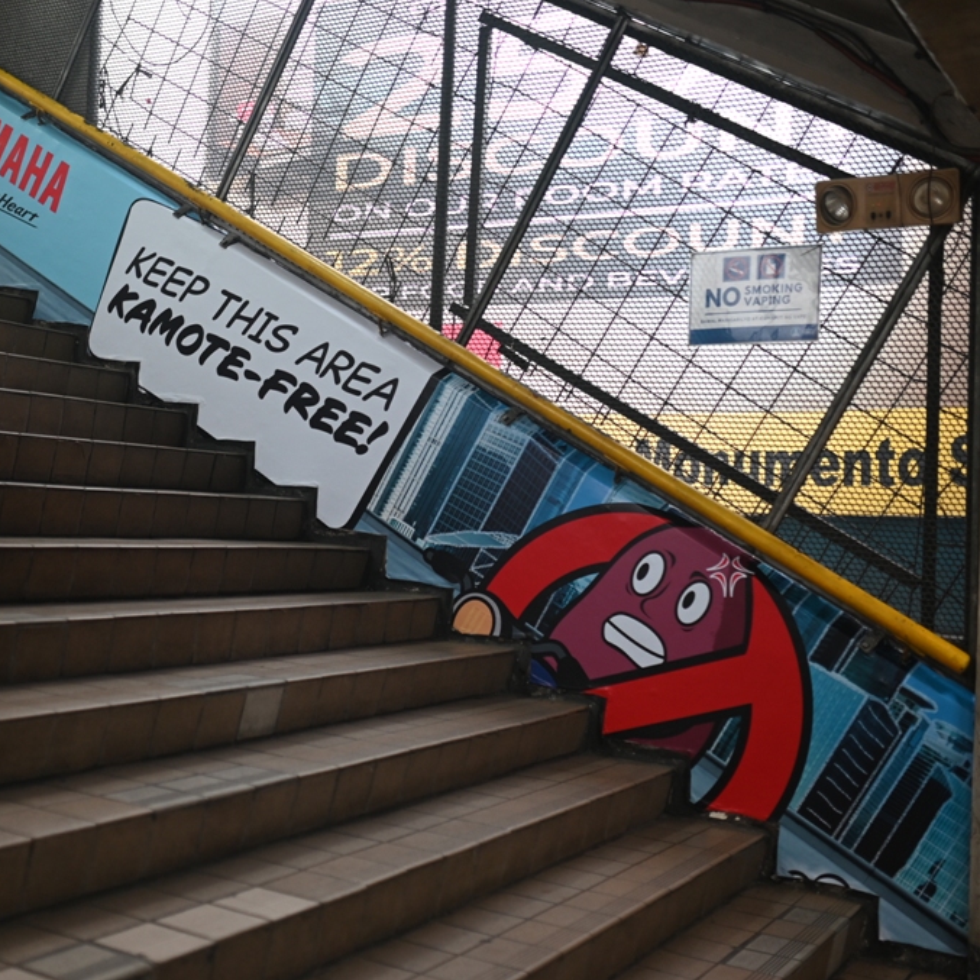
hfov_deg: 37.3
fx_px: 1441
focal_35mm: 45
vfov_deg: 37.6
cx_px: 363
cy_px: 489
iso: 800
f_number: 1.8
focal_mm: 35
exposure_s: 1/160
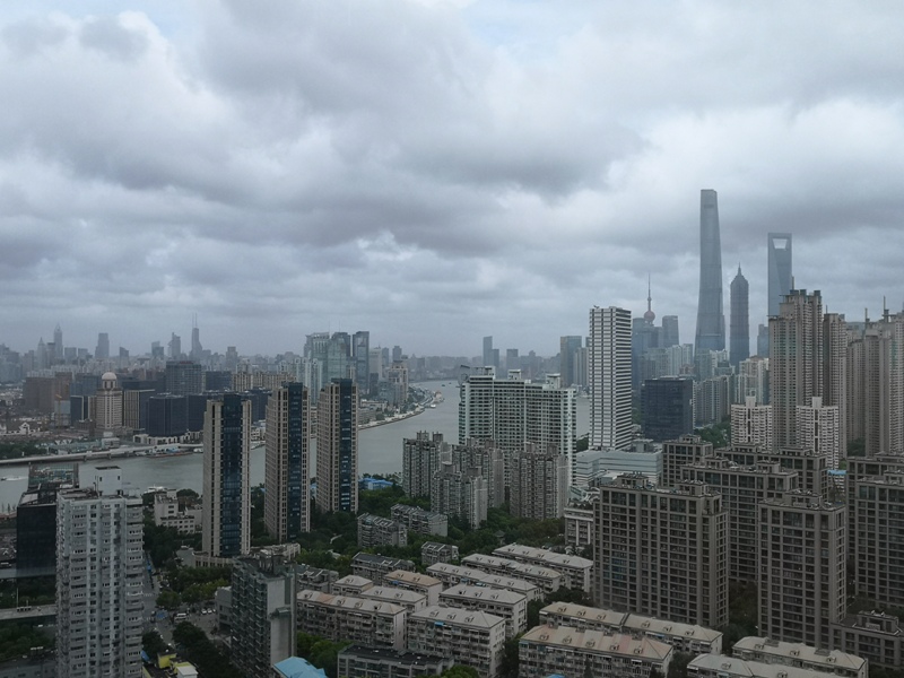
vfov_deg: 41.8
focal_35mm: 34
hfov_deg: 54.0
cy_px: 339
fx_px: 888
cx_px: 452
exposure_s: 1/1776
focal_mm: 3.95
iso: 50
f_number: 1.8
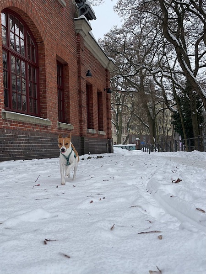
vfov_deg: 69.4
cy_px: 137
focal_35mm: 25
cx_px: 103
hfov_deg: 54.9
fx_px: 198
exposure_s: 1/553
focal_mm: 5.1
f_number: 1.6
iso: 32
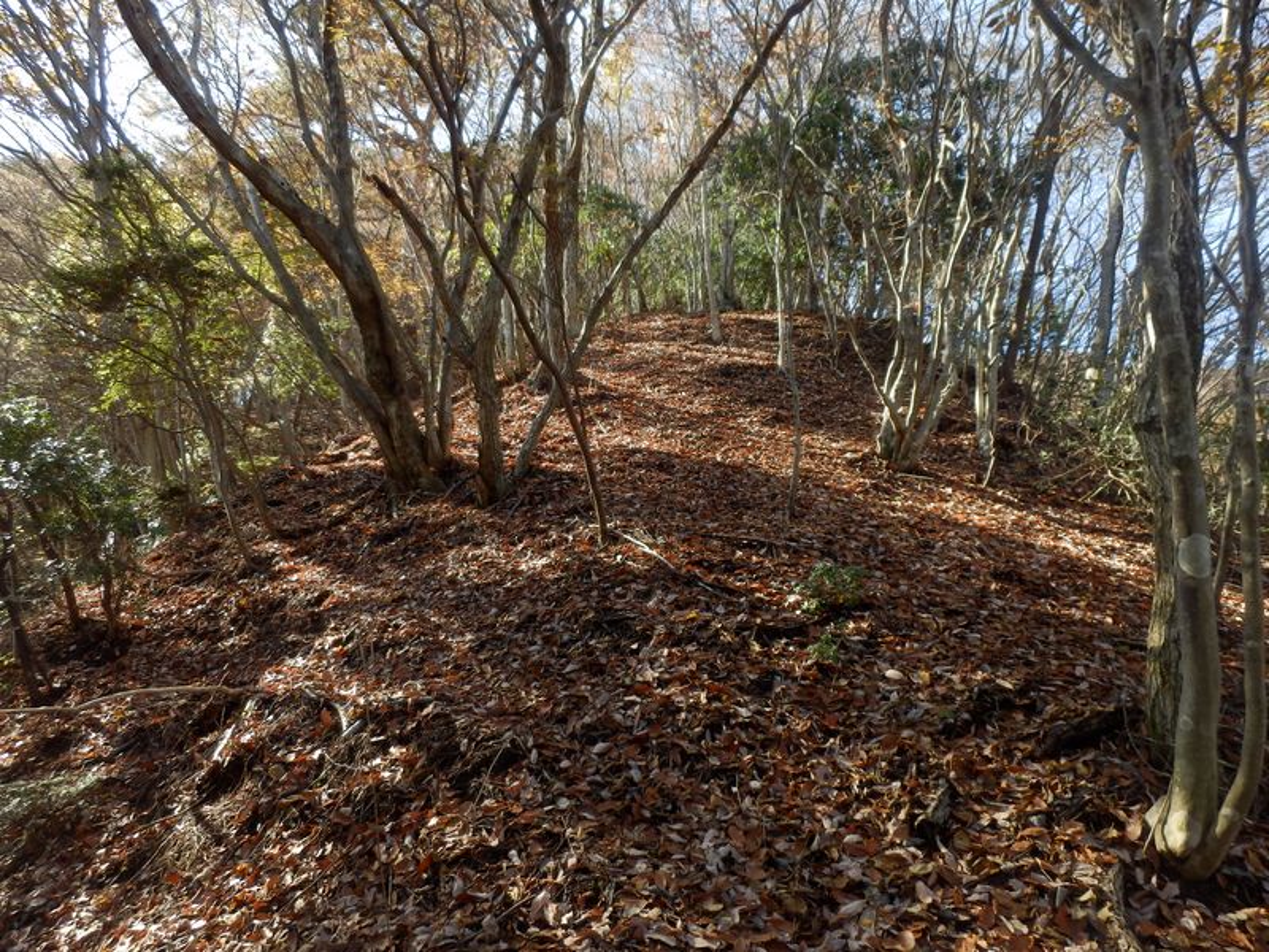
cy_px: 476
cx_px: 634
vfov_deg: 56.8
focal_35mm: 24
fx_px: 880
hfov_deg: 71.6
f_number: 3
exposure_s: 1/100
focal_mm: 4.2
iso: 80
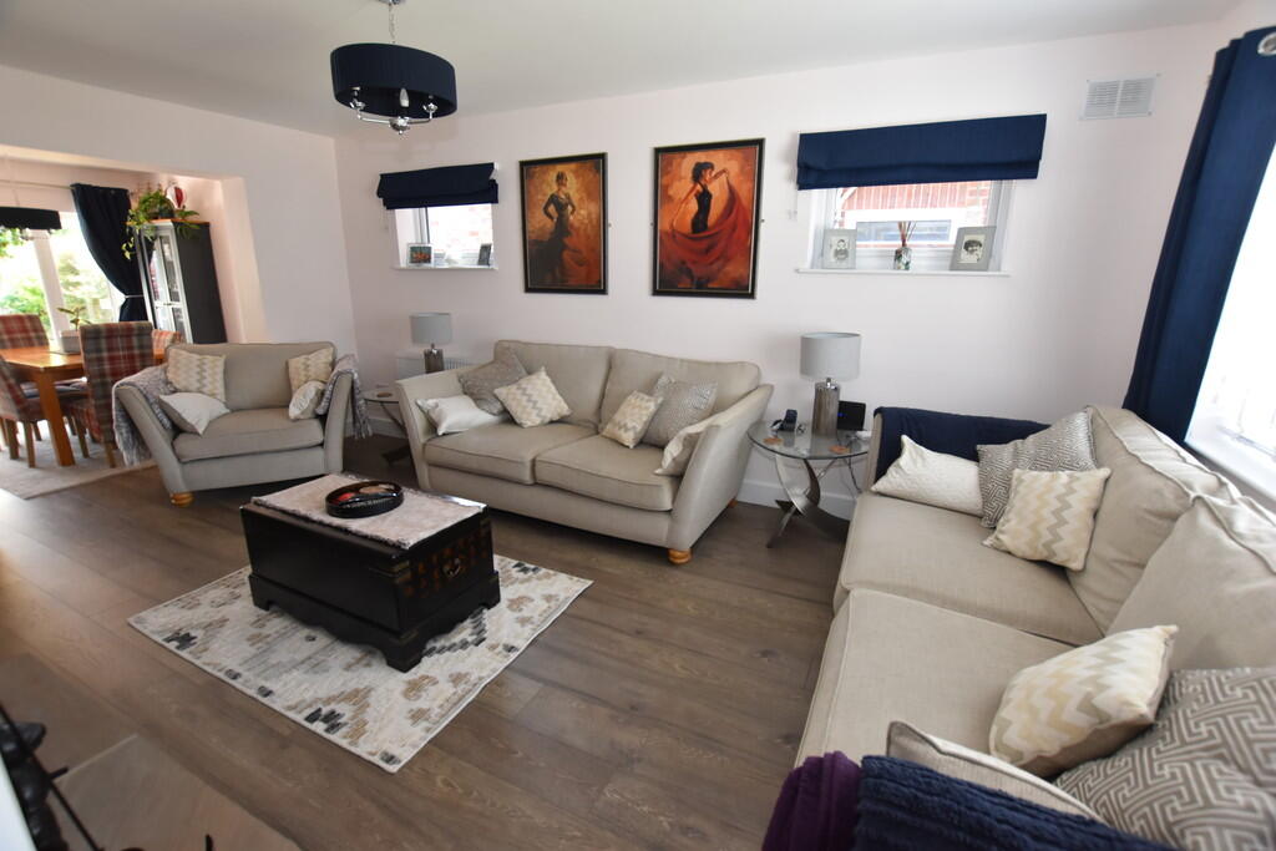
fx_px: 532
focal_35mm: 15
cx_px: 638
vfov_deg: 77.3
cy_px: 426
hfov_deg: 100.4
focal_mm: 10
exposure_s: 1/80
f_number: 4.5
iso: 800
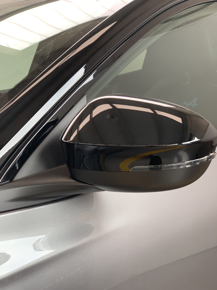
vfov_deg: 36.8
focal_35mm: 52
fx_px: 435
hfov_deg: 28.0
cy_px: 145
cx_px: 108
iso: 125
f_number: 2.4
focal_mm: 6
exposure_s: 1/60
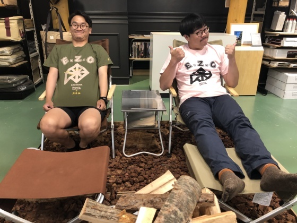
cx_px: 148
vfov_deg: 49.7
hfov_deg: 63.4
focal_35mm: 28
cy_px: 112
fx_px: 240
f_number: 1.8
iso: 40
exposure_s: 1/17
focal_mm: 3.99
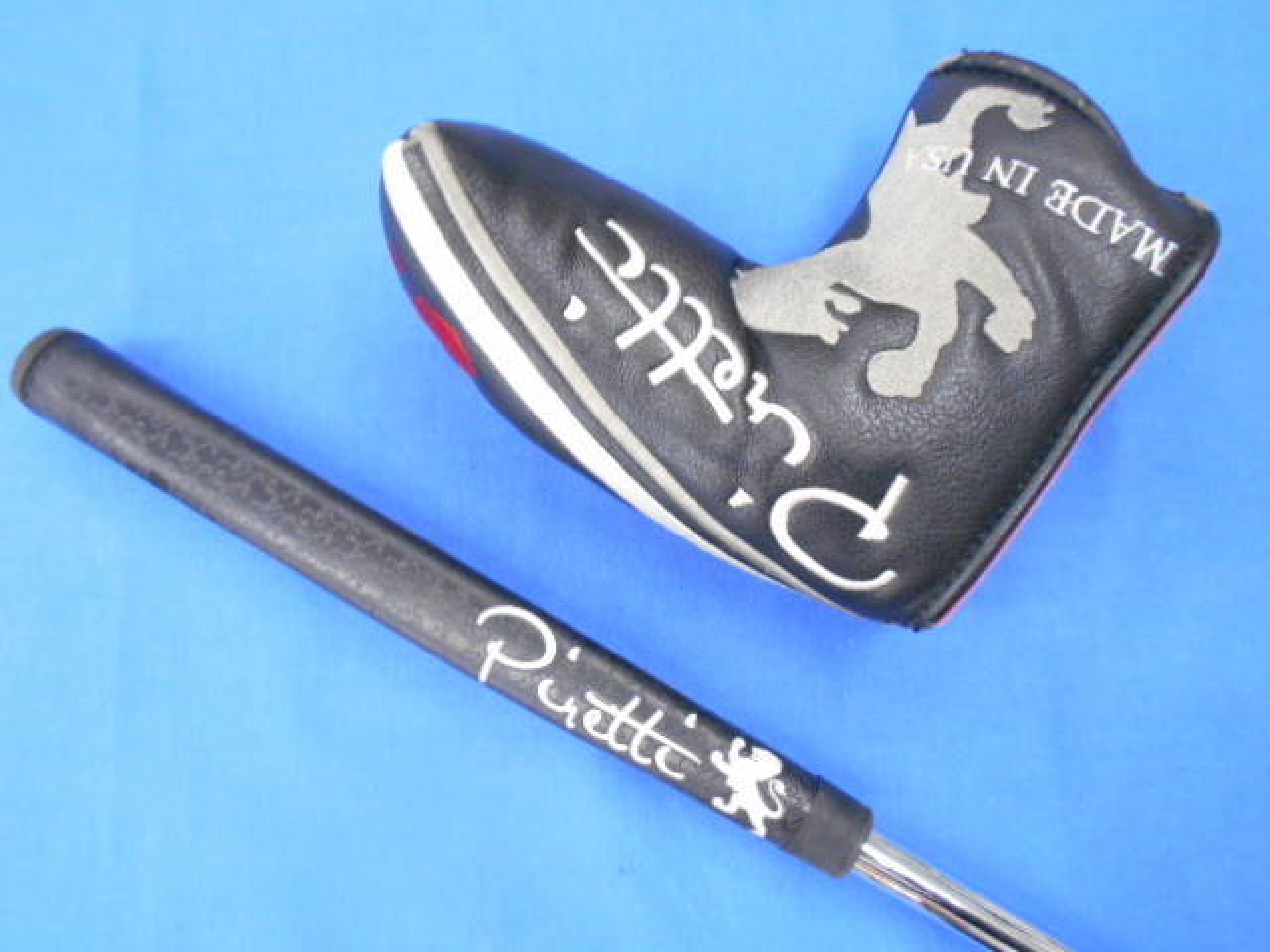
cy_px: 476
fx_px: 954
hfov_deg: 67.3
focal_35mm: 26
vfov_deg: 53.1
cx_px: 635
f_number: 3.2
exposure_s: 1/25
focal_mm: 4.6
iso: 400
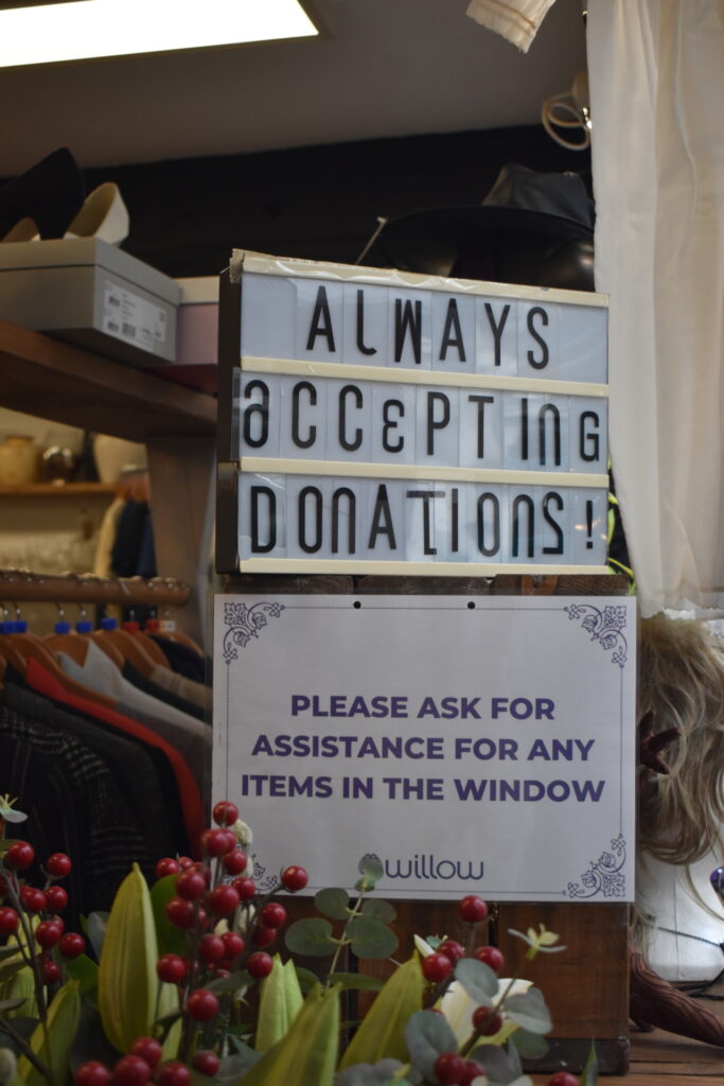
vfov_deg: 42.3
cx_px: 362
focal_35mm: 46
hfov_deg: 29.0
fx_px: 1402
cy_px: 543
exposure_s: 1/160
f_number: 4.2
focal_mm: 31
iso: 800
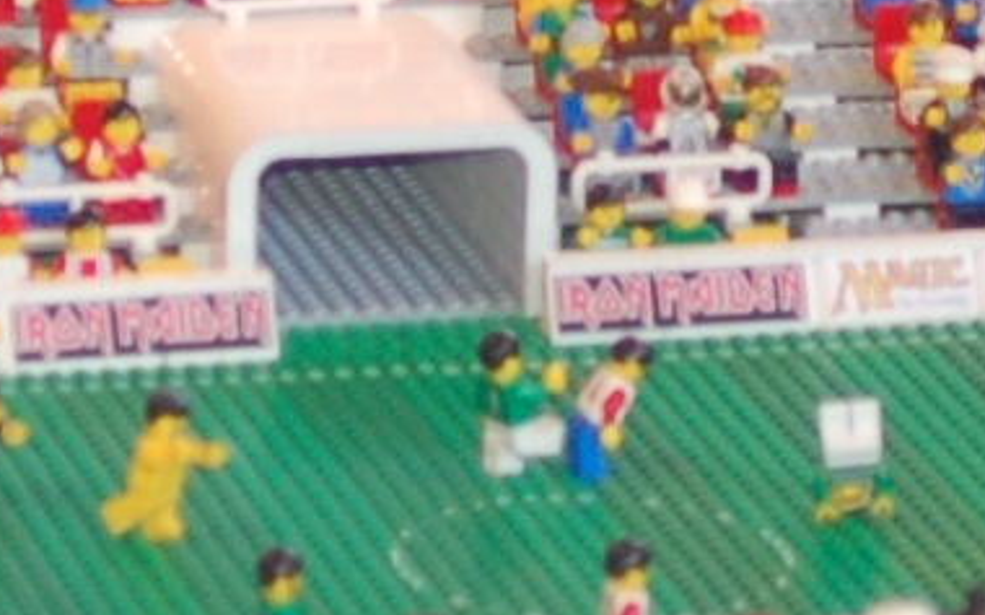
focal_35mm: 387
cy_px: -125
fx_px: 10383
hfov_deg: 5.4
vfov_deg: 3.4
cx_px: 666
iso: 400
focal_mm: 32
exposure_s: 1/80
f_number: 3
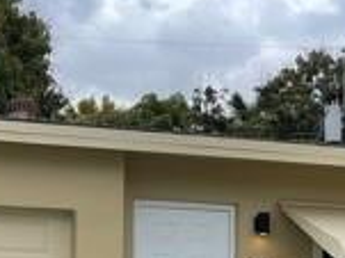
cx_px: 260
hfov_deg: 17.8
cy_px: 381
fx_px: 1095
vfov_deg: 12.8
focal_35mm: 110
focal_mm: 5.1
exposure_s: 1/1715
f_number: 1.6
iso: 32
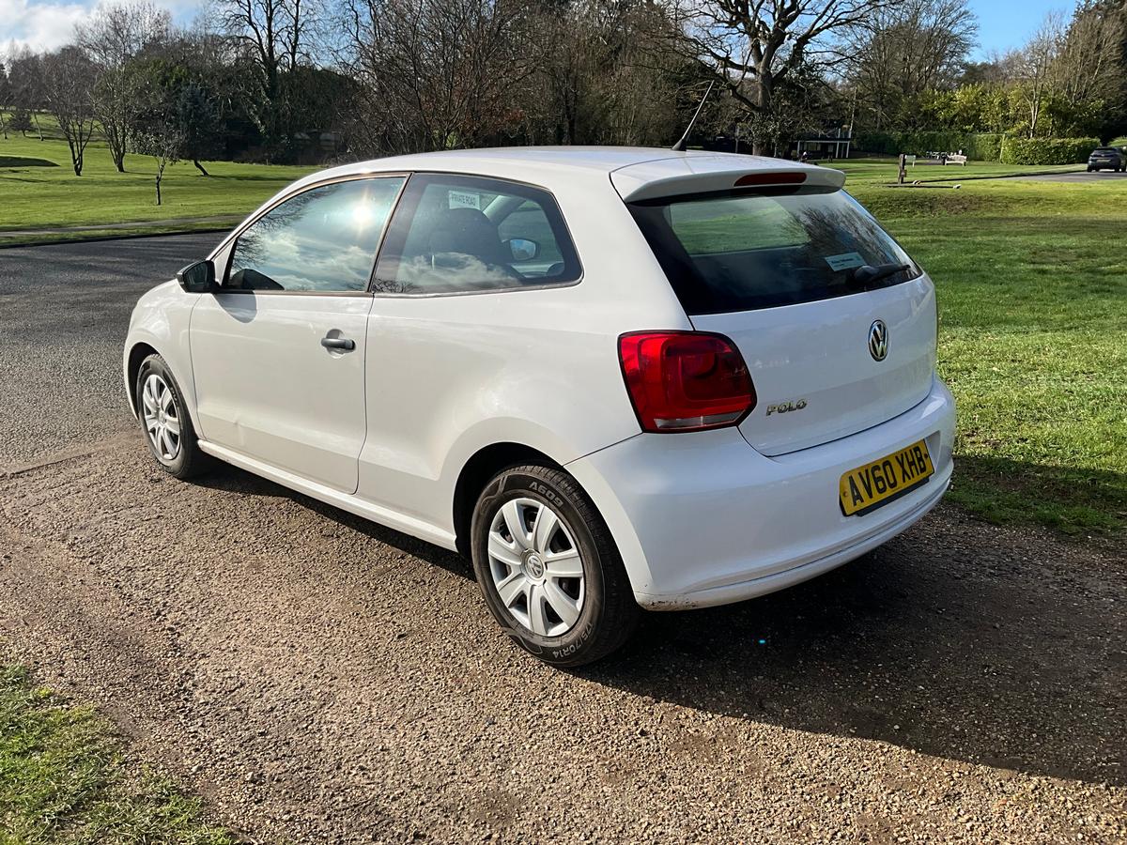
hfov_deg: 61.7
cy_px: 422
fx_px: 944
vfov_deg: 48.2
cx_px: 564
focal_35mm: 29
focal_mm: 3
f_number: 1.8
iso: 25
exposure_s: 1/2058
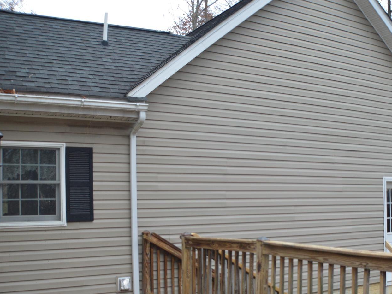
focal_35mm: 57
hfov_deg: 33.7
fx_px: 646
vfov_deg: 25.5
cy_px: 201
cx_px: 236
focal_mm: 24
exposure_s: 1/100
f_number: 5
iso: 400
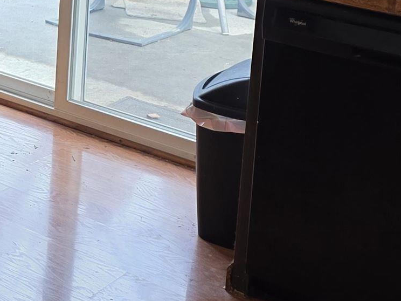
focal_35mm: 95
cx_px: -156
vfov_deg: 15.0
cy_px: -68
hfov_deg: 18.8
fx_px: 1101
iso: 100
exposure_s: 1/120
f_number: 1.7
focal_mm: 6.3
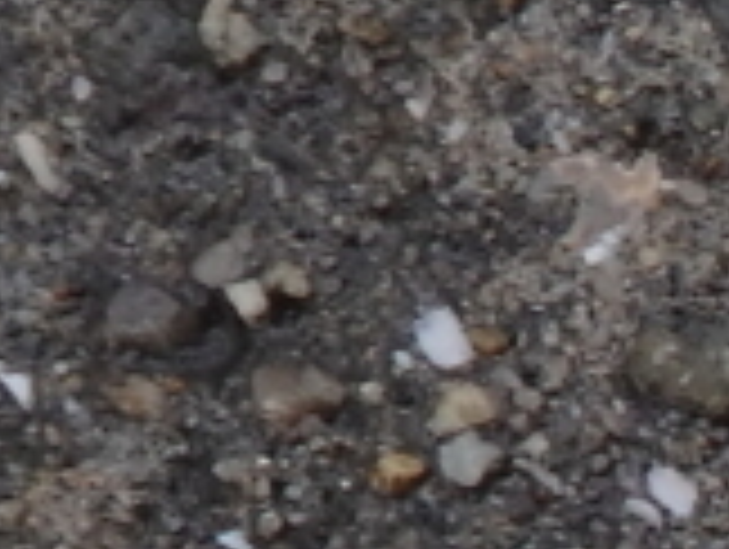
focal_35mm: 296
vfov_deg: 4.9
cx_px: 2511
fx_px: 6243
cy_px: 1377
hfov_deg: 6.0
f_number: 3.7
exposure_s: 1/40
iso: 200
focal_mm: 7.3
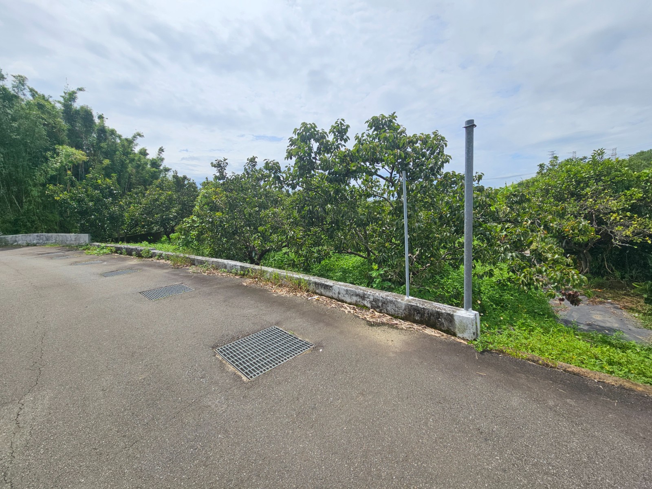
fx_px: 245
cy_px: 244
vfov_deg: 89.9
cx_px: 326
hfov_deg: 106.2
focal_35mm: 13
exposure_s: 1/4210
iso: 50
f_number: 2.2
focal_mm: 2.2
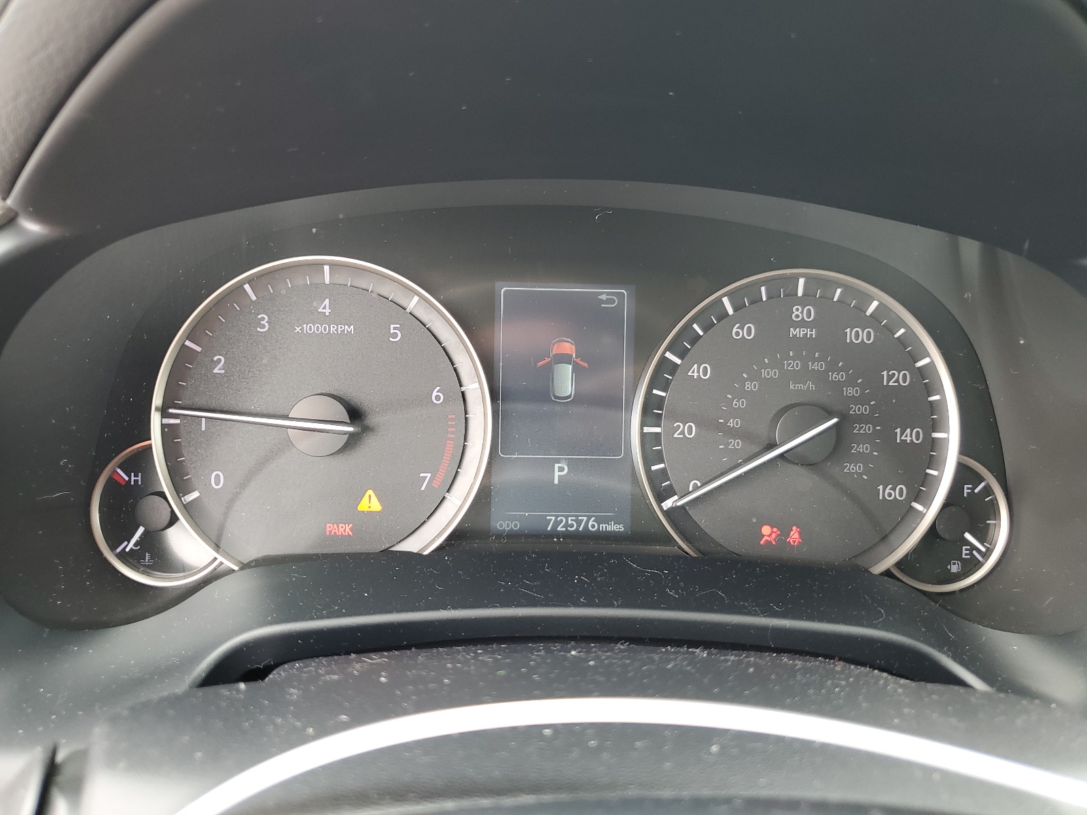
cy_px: 408
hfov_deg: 67.3
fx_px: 816
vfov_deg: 53.1
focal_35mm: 26
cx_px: 544
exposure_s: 1/60.2
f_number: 1.5
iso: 55
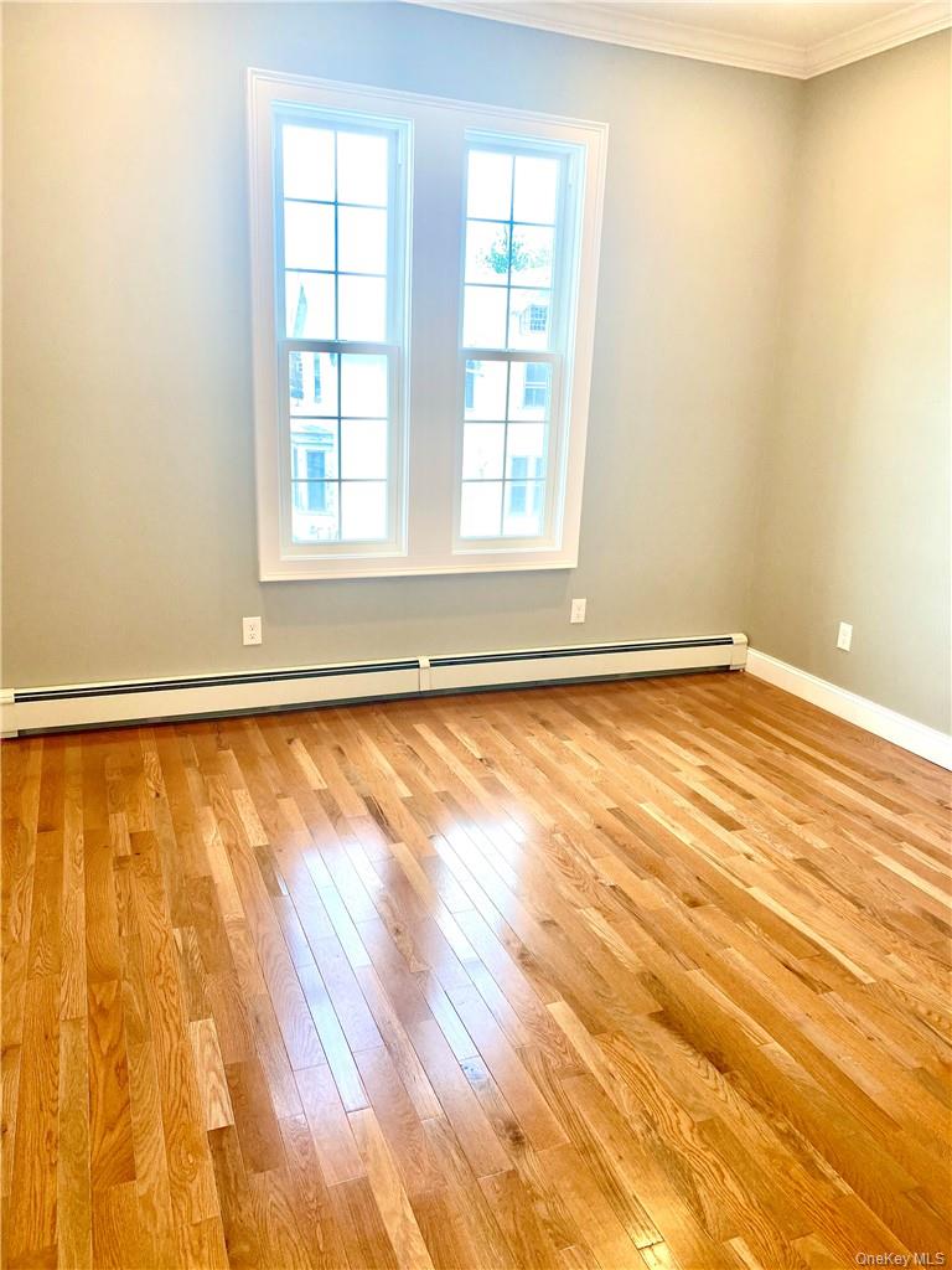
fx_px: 953
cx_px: 476
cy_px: 635
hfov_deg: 53.1
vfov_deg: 67.3
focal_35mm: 26
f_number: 1.8
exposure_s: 1/120
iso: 80
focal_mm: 4.25
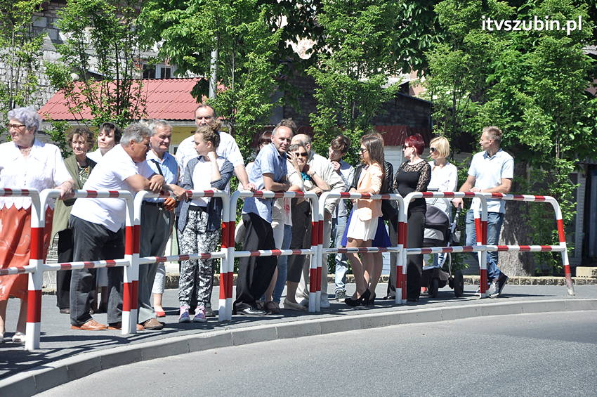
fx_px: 2609
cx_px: 298
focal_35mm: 158
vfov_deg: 8.7
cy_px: 198
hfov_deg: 13.1
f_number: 8
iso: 400
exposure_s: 1/1000
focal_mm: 105
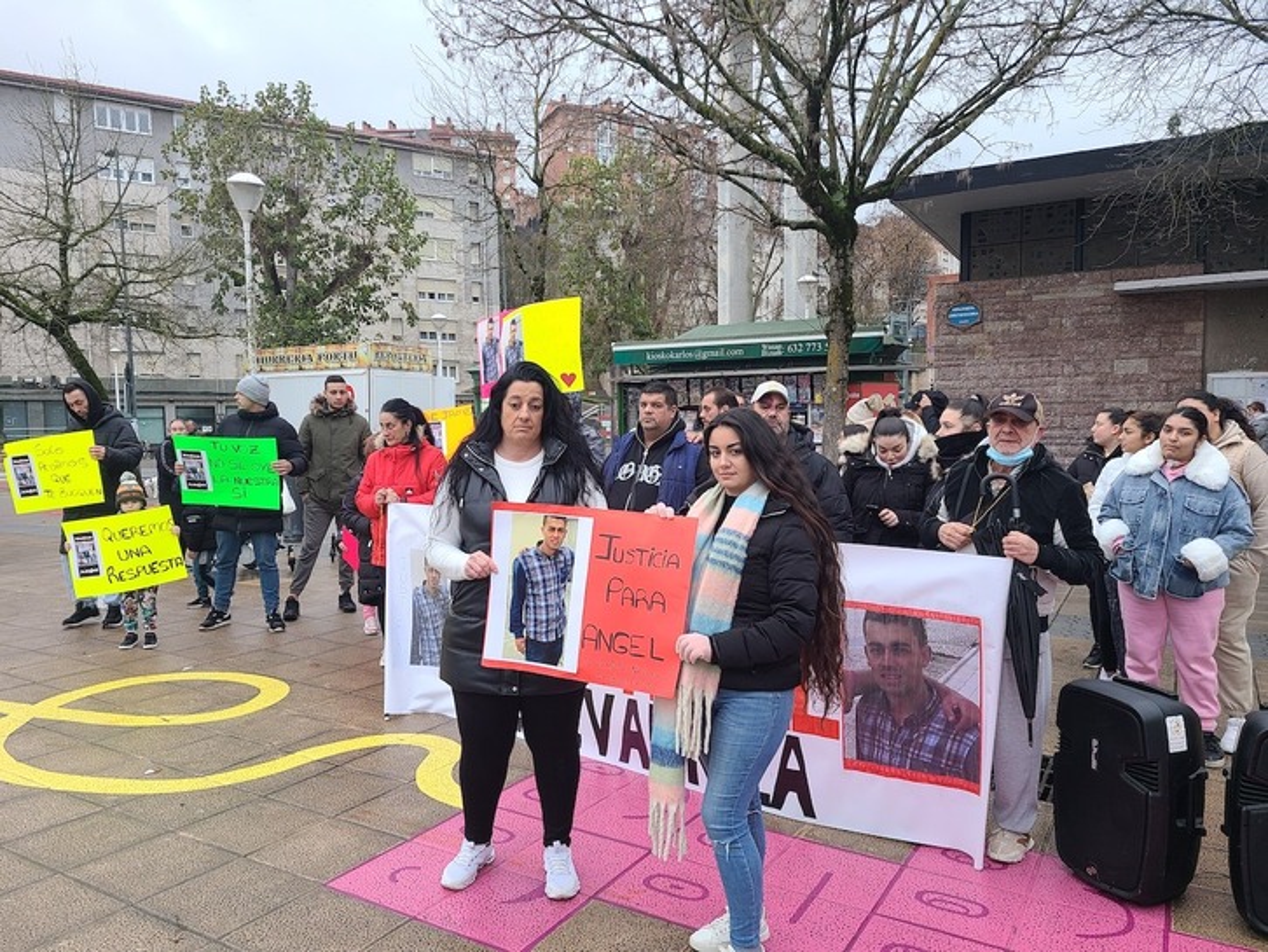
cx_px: 634
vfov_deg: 53.1
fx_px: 953
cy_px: 476
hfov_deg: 67.3
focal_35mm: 26
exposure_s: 1/60
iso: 50
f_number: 1.8
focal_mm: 5.4
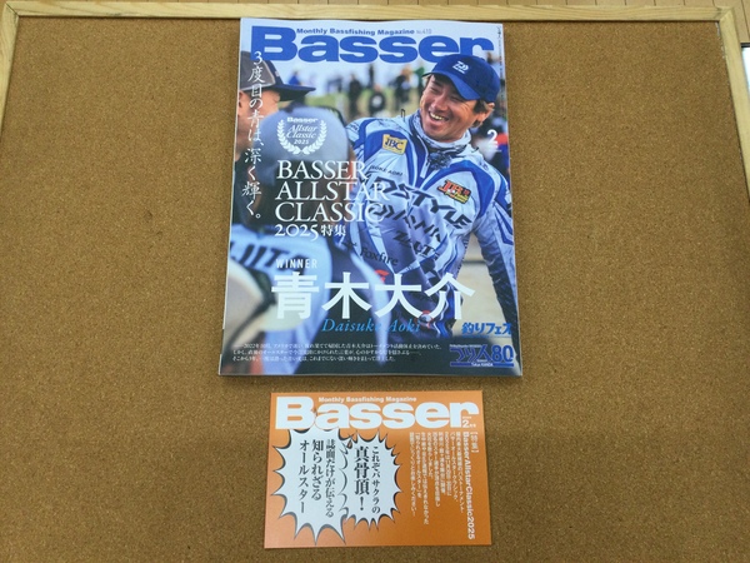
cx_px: 375
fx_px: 672
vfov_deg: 45.4
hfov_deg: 58.4
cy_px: 282
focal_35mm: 31
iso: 25
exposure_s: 1/40
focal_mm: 3.3
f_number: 2.4
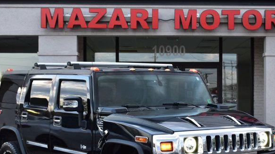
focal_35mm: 80
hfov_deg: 26.5
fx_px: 583
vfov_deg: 15.0
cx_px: 174
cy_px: 116
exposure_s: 1/25
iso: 400
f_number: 7.1
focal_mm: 29
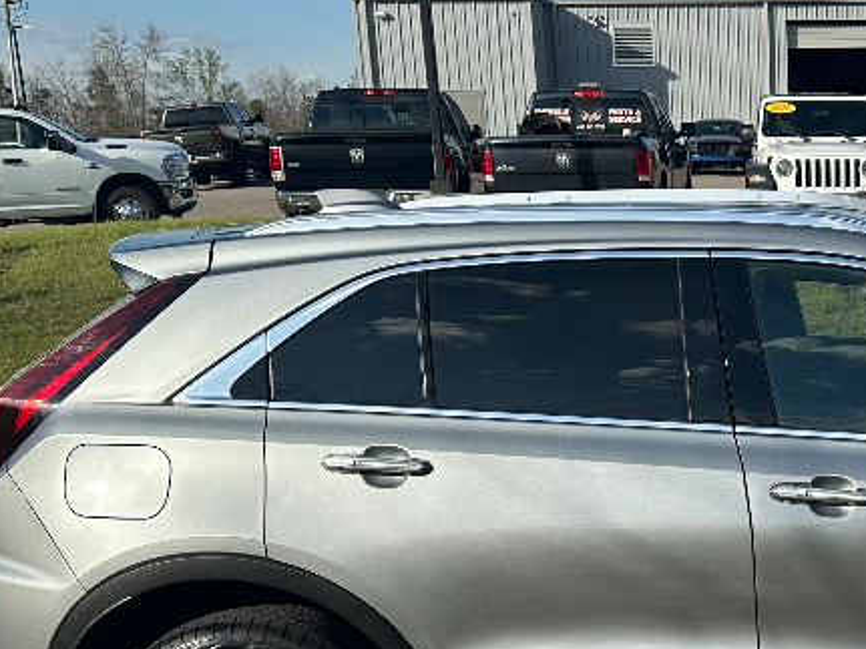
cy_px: 561
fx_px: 1426
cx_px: 848
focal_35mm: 57
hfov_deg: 31.5
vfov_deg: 25.0
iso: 80
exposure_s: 1/3597
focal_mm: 6.86
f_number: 1.78
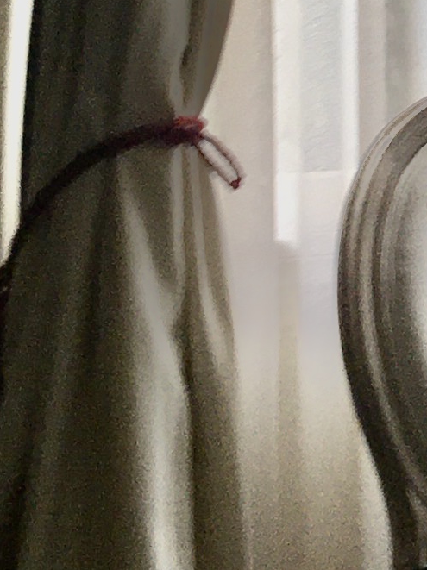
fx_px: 2914
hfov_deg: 7.6
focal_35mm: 177
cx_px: 1137
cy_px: -392
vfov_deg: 10.6
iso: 32
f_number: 2.2
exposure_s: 1/50
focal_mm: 4.15
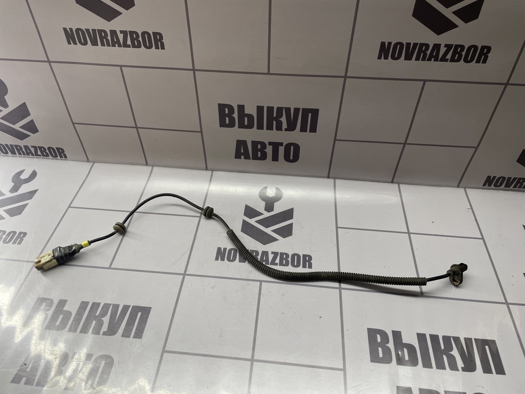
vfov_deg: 53.1
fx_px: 394
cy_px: 197
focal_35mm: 26
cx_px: 262
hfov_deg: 67.3
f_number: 1.6
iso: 50
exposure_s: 1/100
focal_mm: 4.2
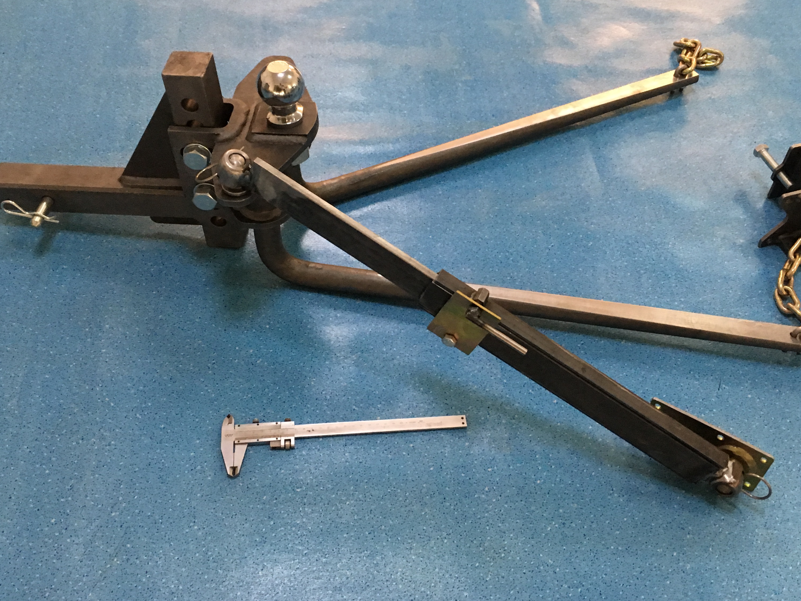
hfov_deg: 47.8
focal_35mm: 39
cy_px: 248
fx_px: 903
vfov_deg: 36.7
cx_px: 438
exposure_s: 1/25
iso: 200
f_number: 2.2
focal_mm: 4.15
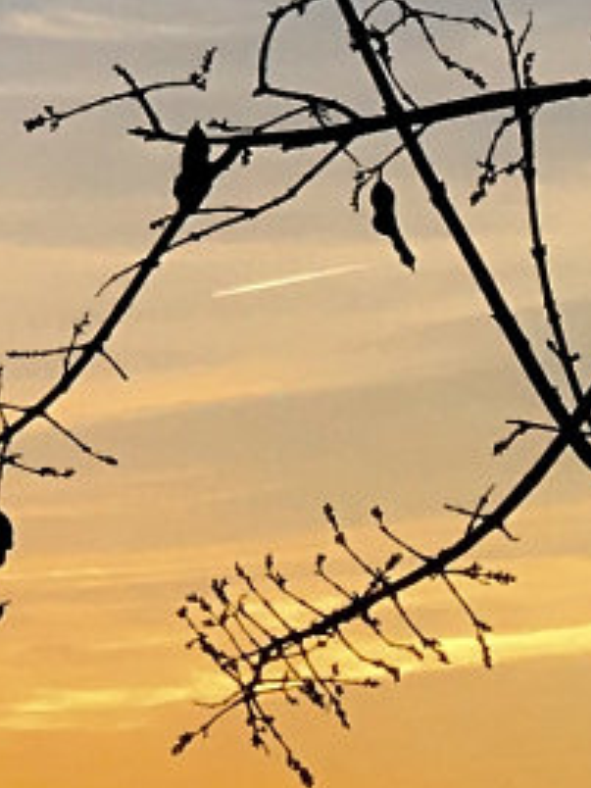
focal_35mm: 173
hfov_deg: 7.9
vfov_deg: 10.8
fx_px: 3938
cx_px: -870
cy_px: -567
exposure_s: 1/496
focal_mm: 4.15
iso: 25
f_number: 2.2
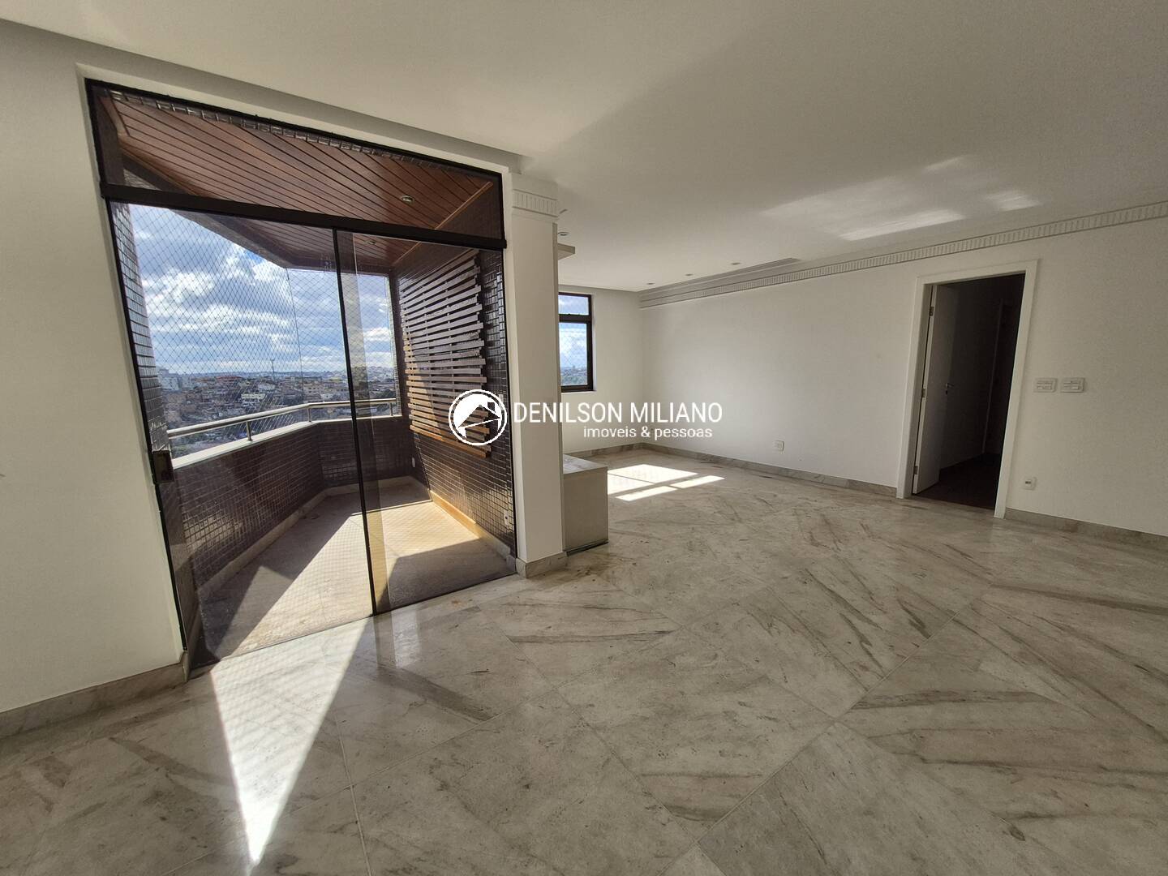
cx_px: 584
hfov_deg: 106.2
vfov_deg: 89.9
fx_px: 439
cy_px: 438
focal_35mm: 13
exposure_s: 1/578
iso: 50
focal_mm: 1.74
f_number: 2.2
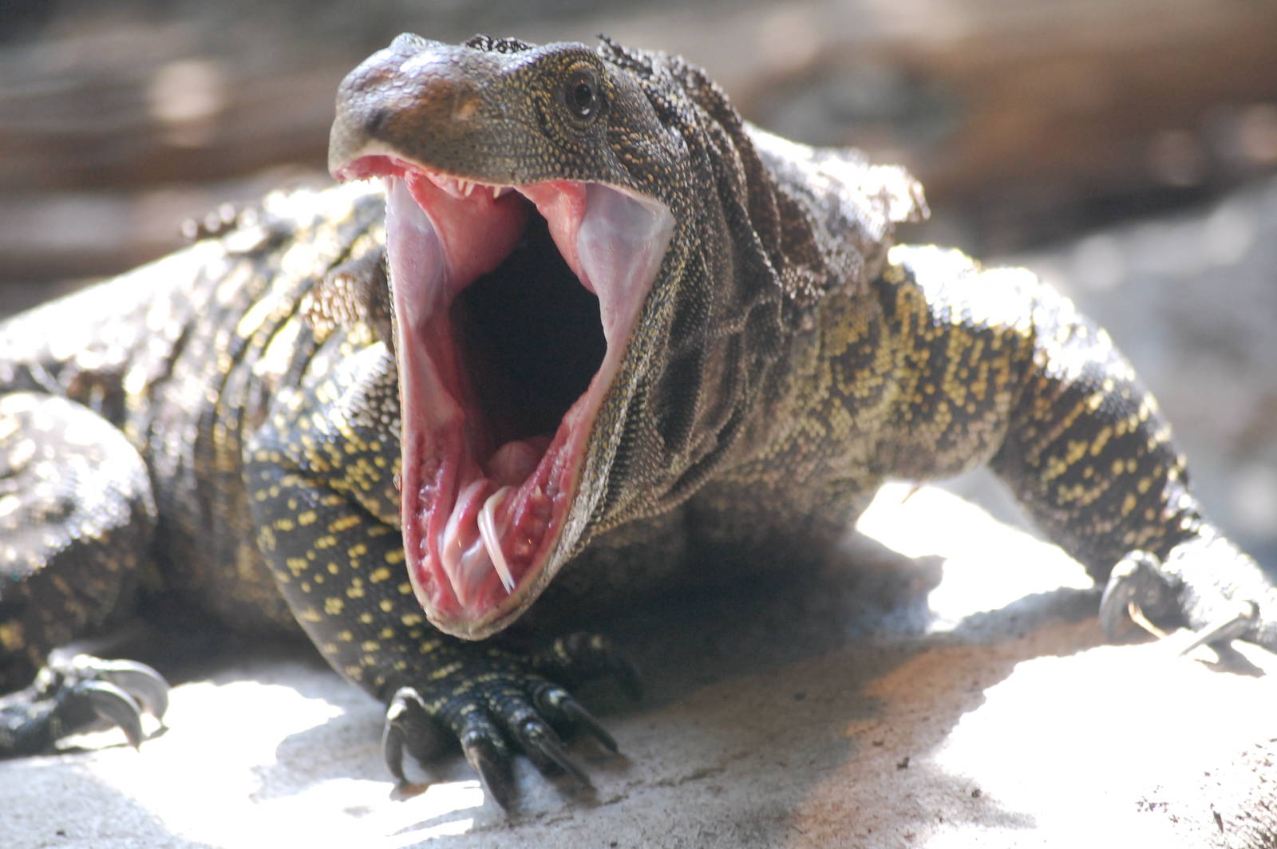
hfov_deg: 9.5
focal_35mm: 218
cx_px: 638
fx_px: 7709
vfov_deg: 6.3
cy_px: 424
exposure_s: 1/125
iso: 900
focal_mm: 145
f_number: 5.3
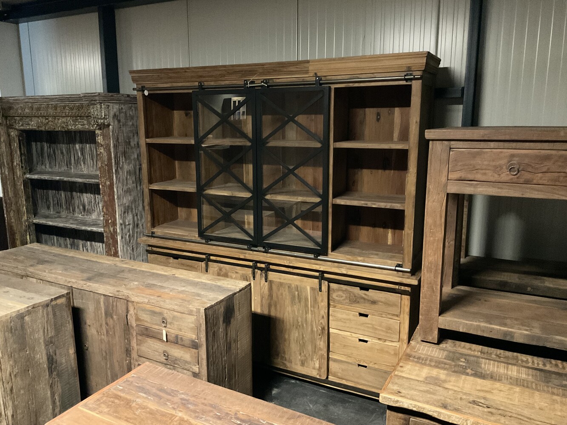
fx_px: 475
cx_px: 284
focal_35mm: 29
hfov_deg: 61.7
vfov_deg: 48.2
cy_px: 212
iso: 500
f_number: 1.8
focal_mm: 3
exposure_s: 1/20
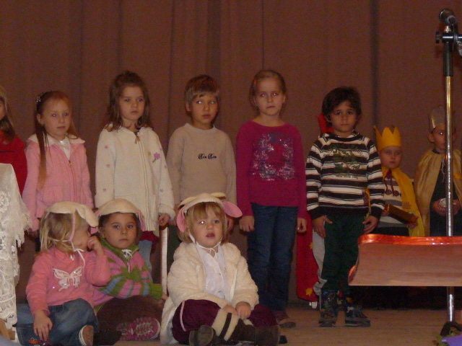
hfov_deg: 12.8
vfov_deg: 9.6
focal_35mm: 154
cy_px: 173
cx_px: 231
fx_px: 2055
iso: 500
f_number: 3.4
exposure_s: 1/50
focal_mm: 15.5
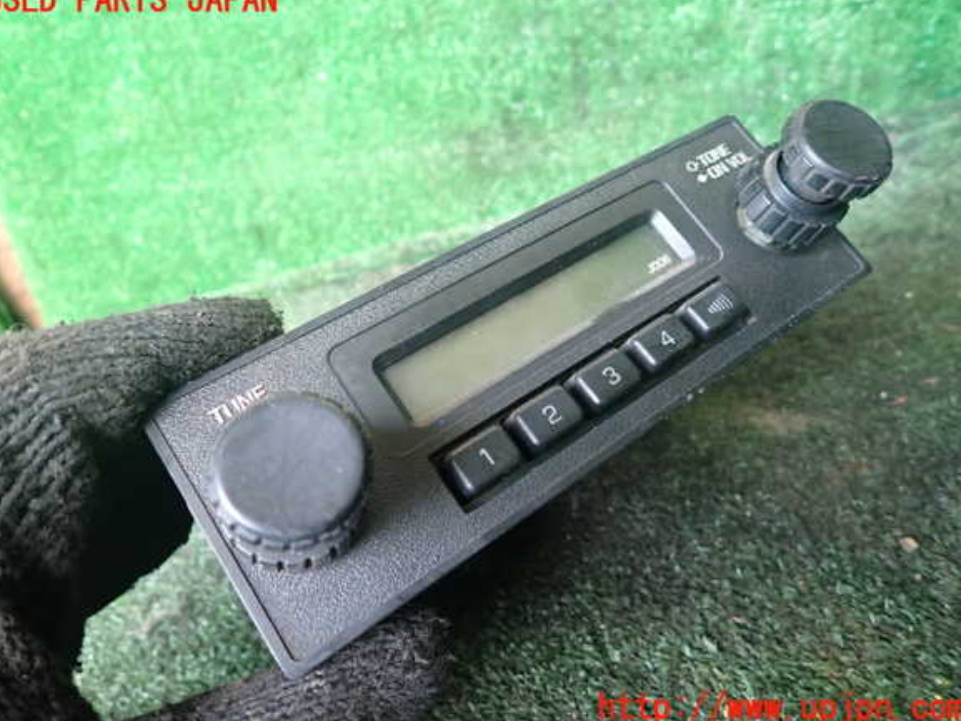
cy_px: 355
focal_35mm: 26
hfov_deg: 67.3
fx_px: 722
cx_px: 475
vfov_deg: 53.1
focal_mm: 4.5
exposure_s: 1/30
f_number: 2
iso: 250
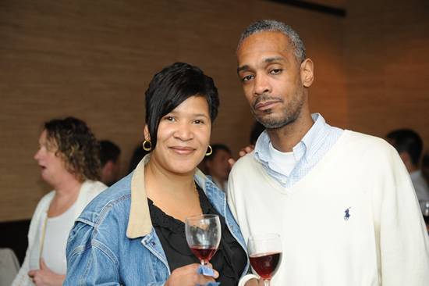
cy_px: 143
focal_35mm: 70
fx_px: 834
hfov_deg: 28.9
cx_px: 214
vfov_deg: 19.4
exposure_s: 1/160
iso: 2000
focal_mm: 70
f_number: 4
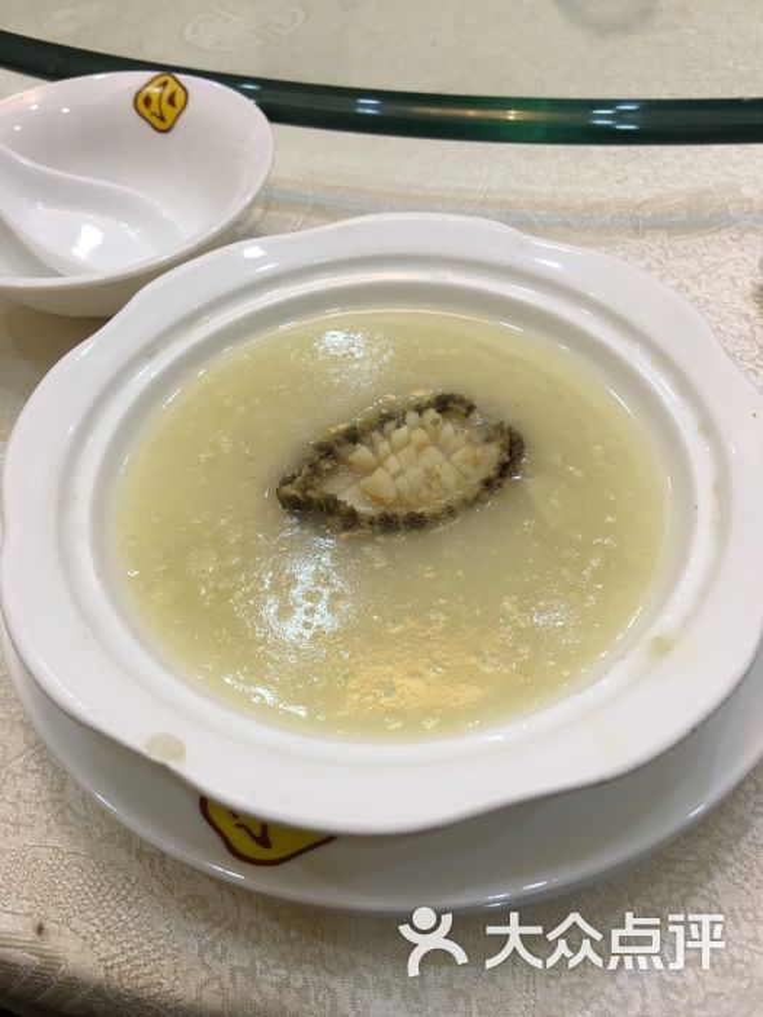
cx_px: 382
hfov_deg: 48.2
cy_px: 508
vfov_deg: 61.7
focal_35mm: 29
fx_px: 852
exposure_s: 1/33
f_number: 2.2
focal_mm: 4.15
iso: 50
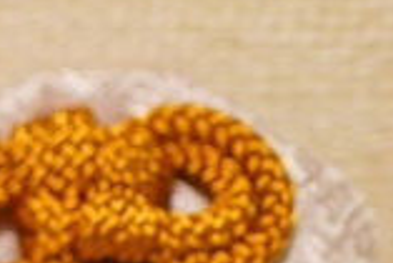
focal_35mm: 267
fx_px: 2917
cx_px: -869
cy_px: 406
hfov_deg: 6.8
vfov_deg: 5.1
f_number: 1.8
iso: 1250
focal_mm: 35
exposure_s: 1/40
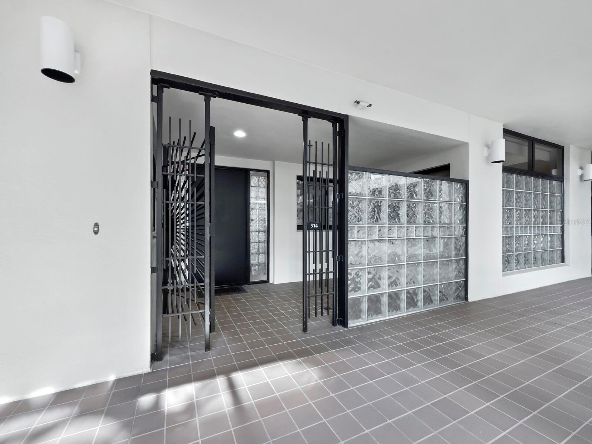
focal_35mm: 14
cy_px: 222
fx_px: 239
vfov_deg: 85.7
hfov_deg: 102.1
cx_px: 296
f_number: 11
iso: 400
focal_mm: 7
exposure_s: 1/6
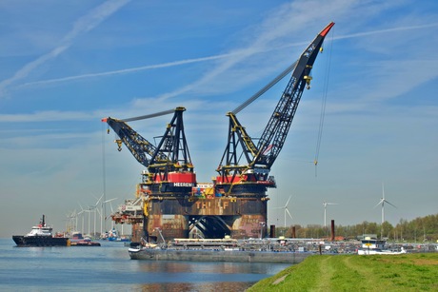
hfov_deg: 25.7
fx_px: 961
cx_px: 219
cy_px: 146
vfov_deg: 17.3
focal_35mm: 79
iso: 100
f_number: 8
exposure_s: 1/500
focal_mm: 28.91
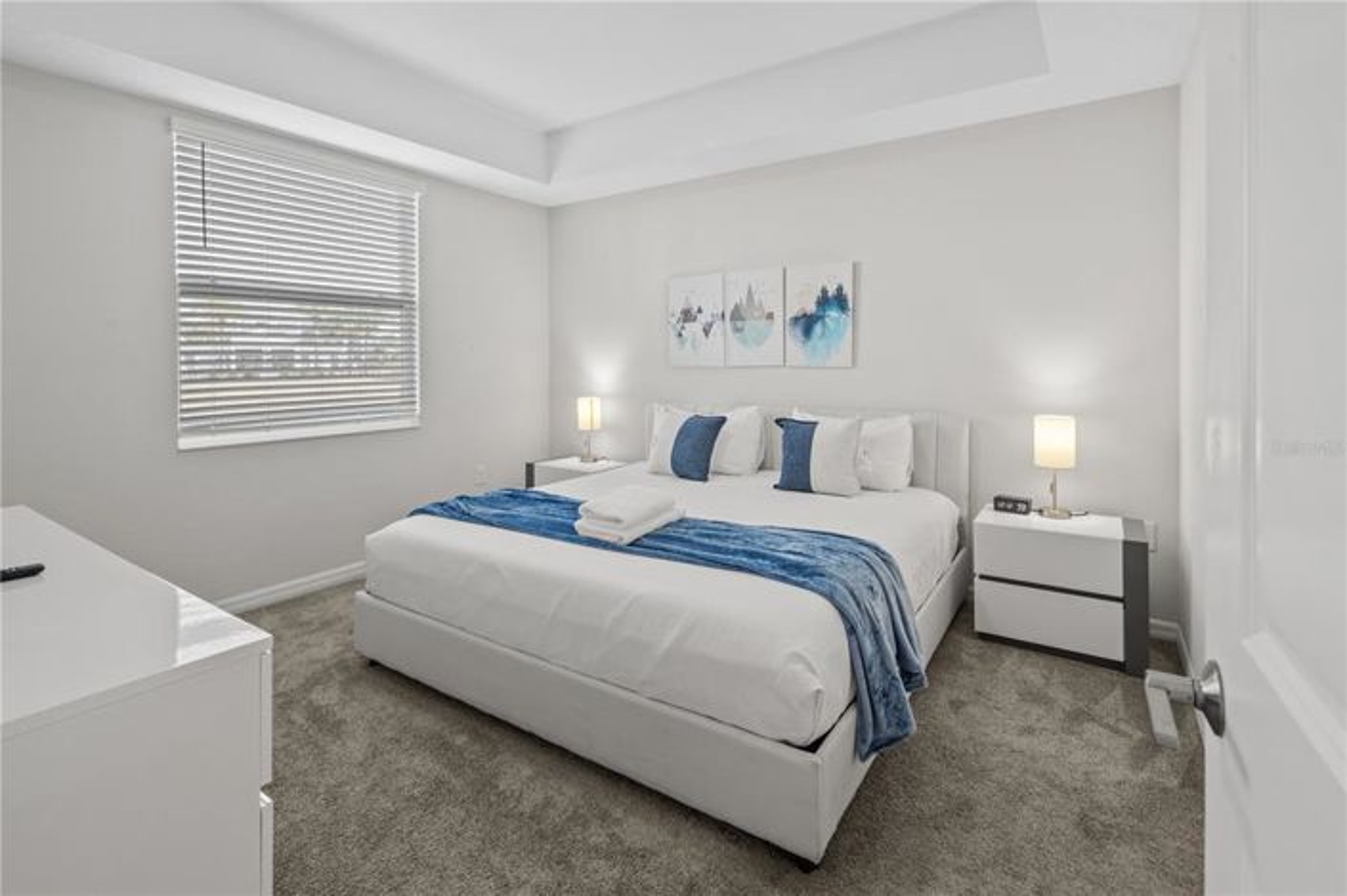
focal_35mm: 16
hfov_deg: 96.8
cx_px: 674
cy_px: 448
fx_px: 598
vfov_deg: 73.7
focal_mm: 16
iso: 200
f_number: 8
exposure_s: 1/4
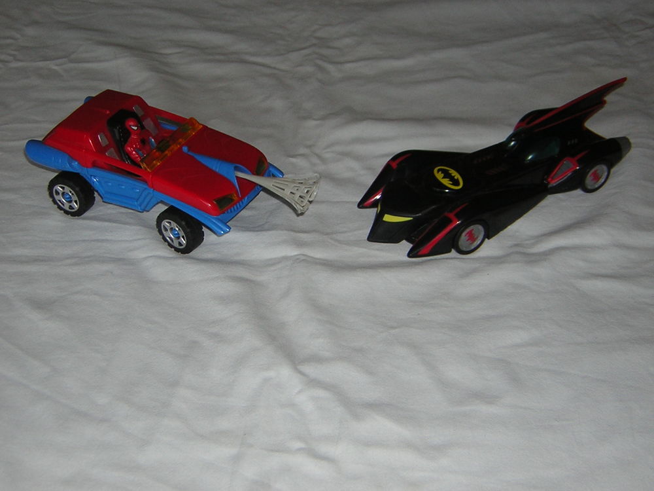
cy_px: 246
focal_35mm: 54
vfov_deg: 27.0
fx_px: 1020
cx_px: 327
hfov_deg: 35.5
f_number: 3.2
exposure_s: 1/60.1
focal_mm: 7.1
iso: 50
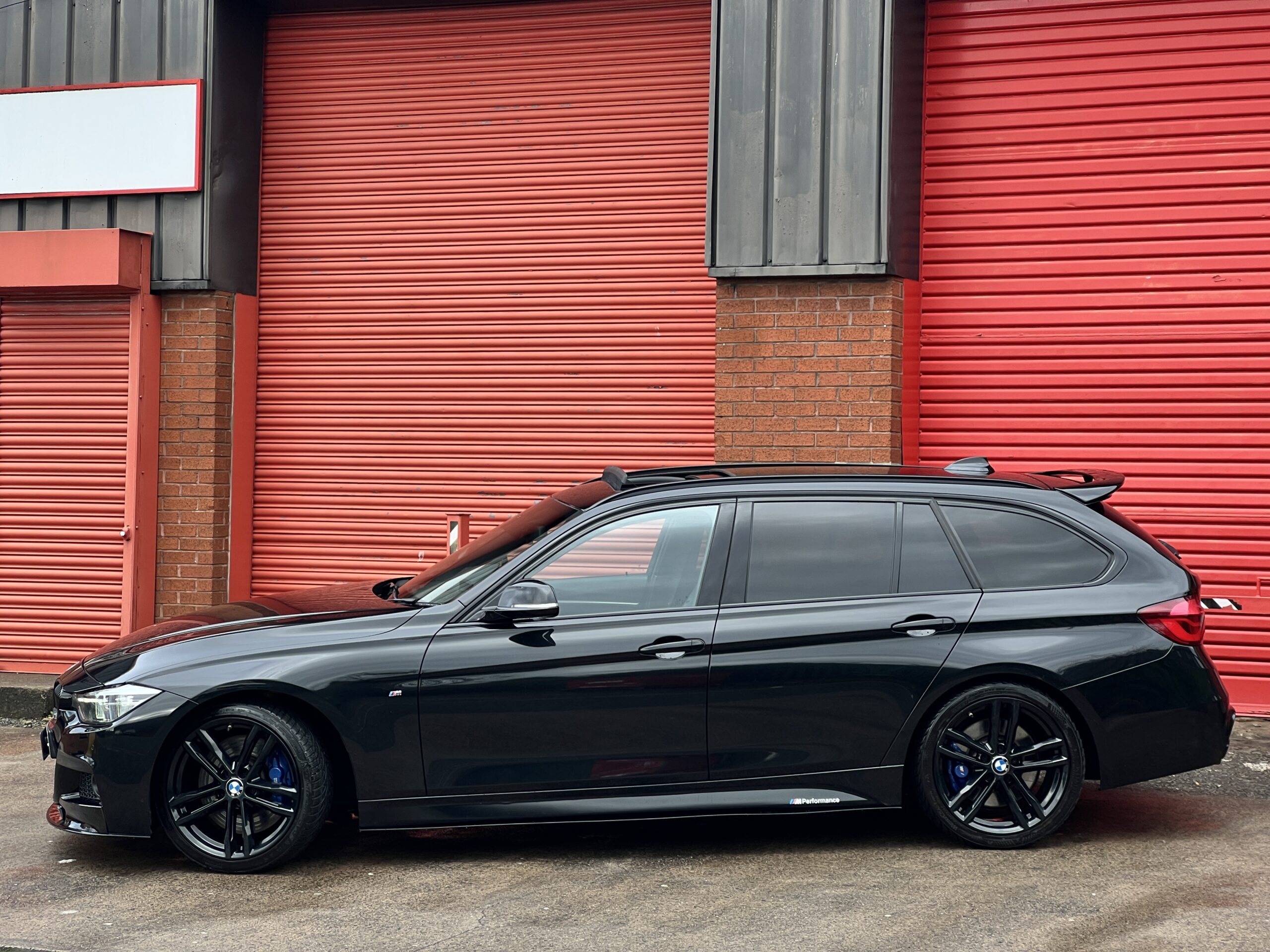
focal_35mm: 77
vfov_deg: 19.1
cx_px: 635
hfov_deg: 25.3
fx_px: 2825
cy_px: 476
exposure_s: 1/99
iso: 32
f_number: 2.8
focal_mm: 9
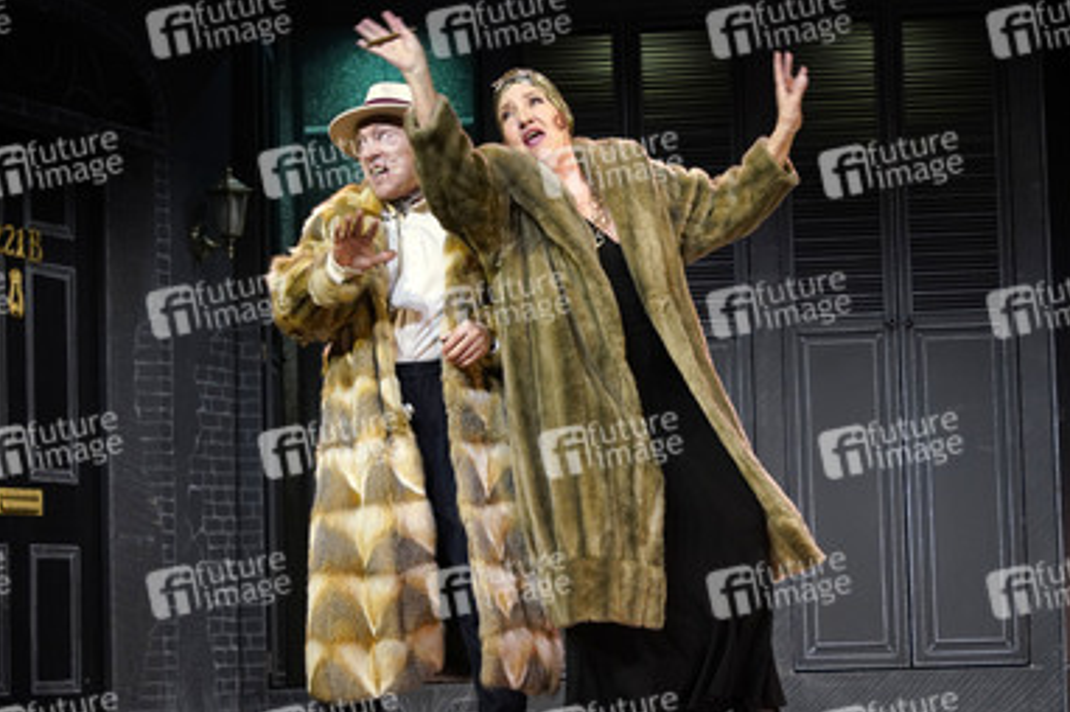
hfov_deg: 22.2
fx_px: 2732
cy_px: 376
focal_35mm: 92
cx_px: 536
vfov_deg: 14.8
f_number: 4.5
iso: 2500
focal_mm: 78
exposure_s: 1/250
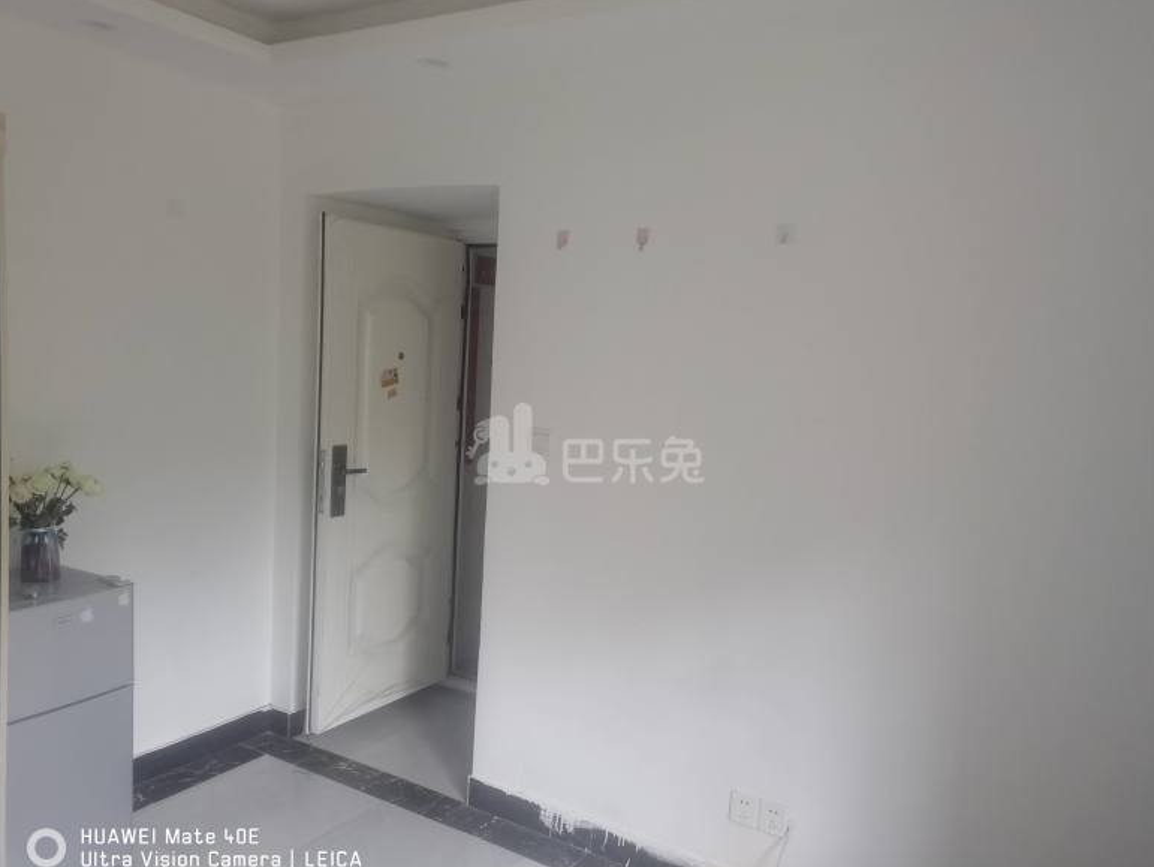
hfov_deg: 63.4
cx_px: 585
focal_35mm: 28
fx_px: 934
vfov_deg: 49.8
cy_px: 445
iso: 640
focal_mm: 5.58
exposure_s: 1/25
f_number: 1.9
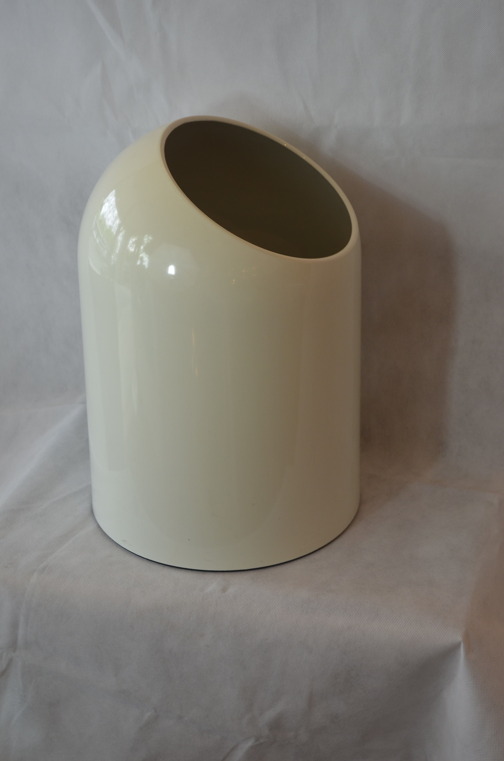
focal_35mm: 72
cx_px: 252
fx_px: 1519
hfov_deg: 18.8
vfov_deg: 28.1
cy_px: 380
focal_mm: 48
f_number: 5
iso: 400
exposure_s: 1/100
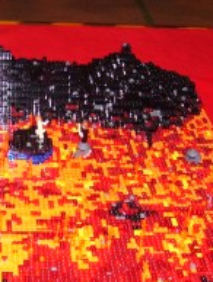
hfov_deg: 17.2
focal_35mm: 83
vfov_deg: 23.5
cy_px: 172
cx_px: -23
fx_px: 679
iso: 80
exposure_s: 1/60
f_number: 2.7
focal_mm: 6
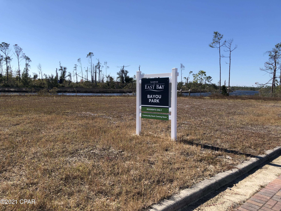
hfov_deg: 63.4
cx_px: 140
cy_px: 106
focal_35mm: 28
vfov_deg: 49.7
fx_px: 227
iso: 20
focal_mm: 4
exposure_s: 1/2183
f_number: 1.8
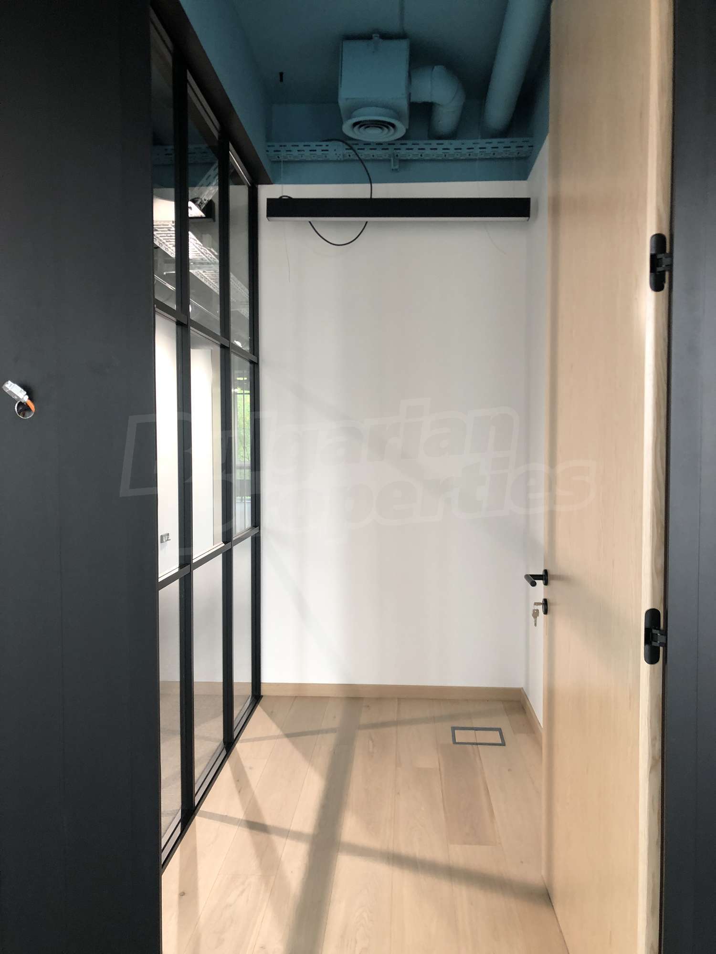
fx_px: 772
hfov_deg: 49.7
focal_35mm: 28
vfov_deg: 63.4
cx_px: 358
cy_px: 477
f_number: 1.8
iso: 32
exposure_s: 1/20
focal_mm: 4
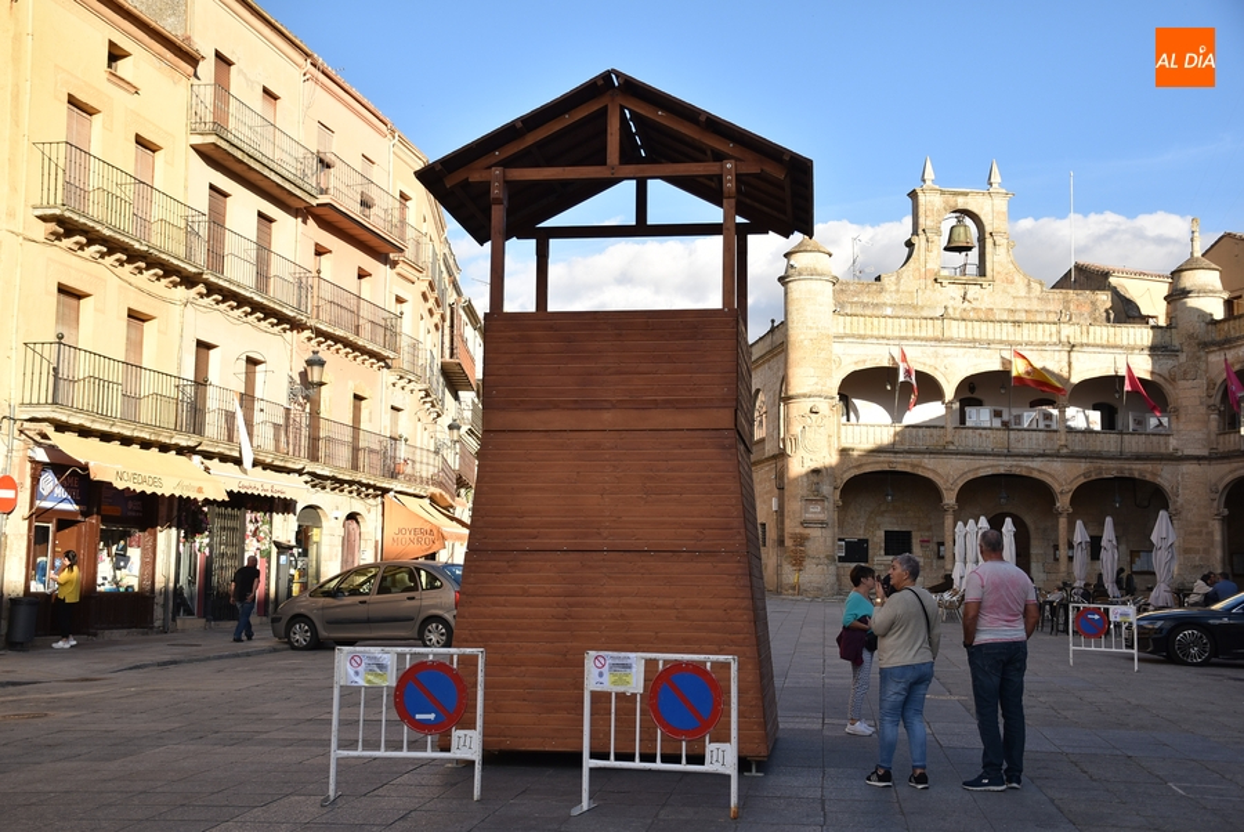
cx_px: 622
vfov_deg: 33.1
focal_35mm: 40
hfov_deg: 47.9
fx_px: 1401
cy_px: 416
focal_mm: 27
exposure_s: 1/400
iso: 100
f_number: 4
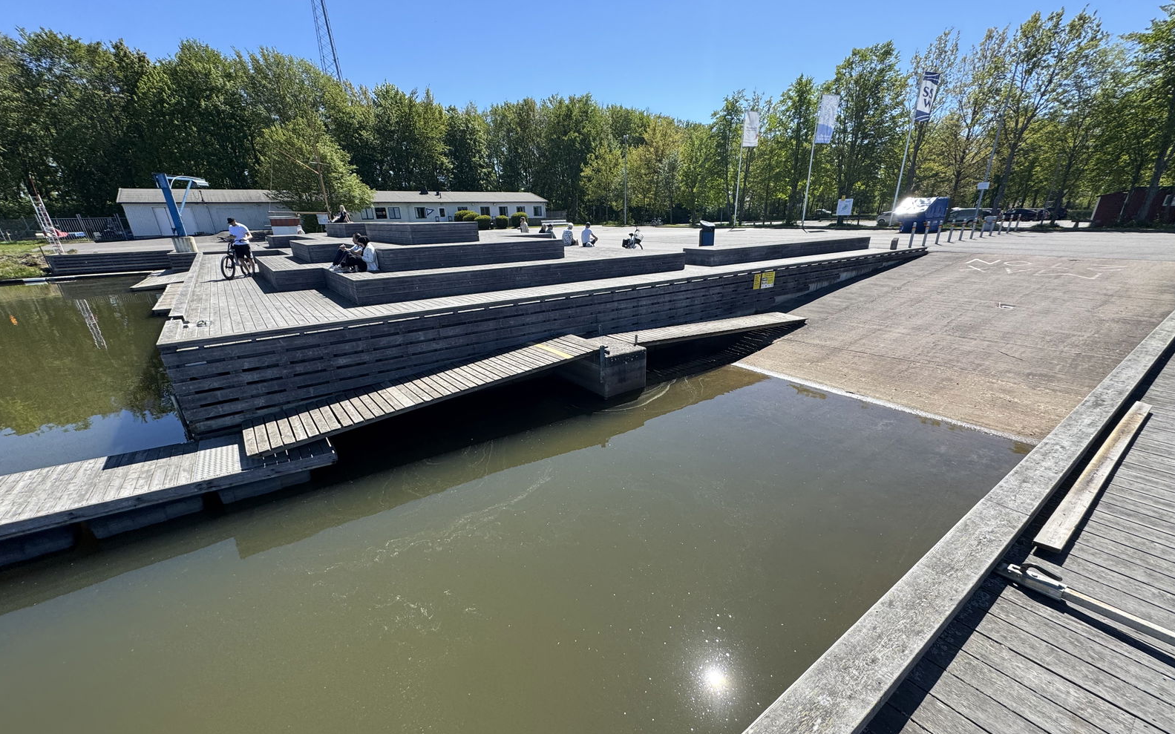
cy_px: 421
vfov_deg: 74.3
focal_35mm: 15
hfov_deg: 101.5
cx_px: 592
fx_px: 480
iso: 50
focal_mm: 2.22
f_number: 2.2
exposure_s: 1/1034
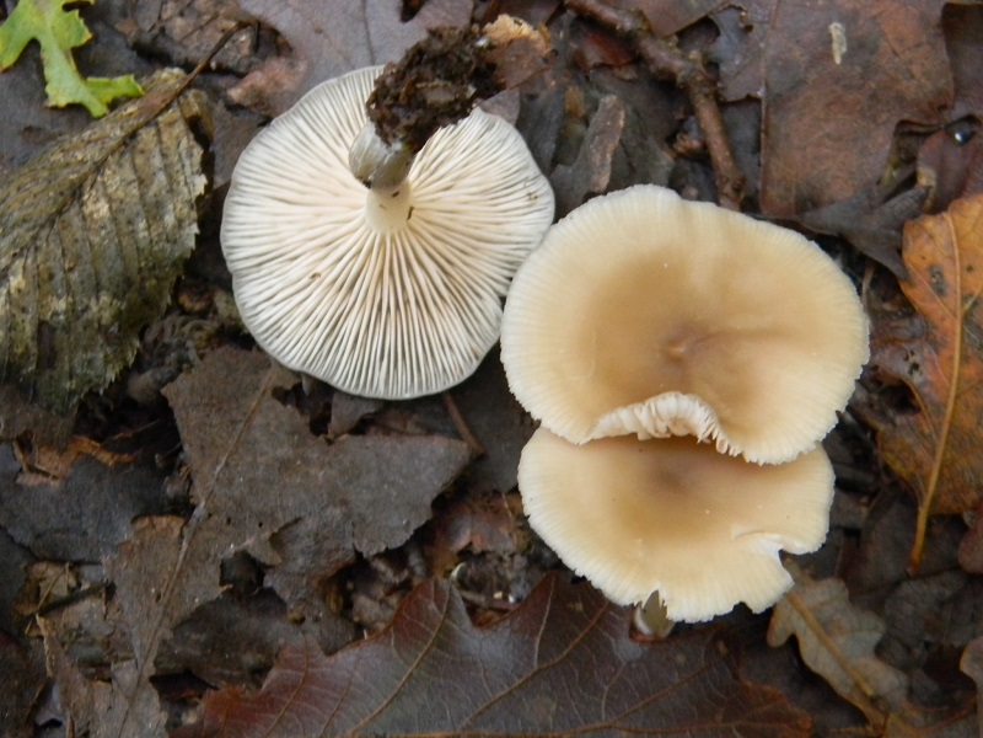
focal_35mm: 83
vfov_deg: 17.8
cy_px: 369
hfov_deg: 23.6
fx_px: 2357
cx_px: 492
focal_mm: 15.1
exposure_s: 1/5.7
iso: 400
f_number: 4.5
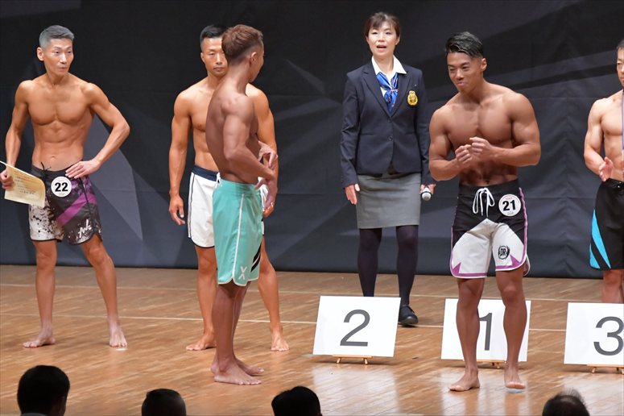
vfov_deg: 4.8
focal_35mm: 285
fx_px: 4938
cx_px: 312
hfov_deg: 7.2
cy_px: 208
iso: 8000
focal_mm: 190
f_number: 5.6
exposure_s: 1/400
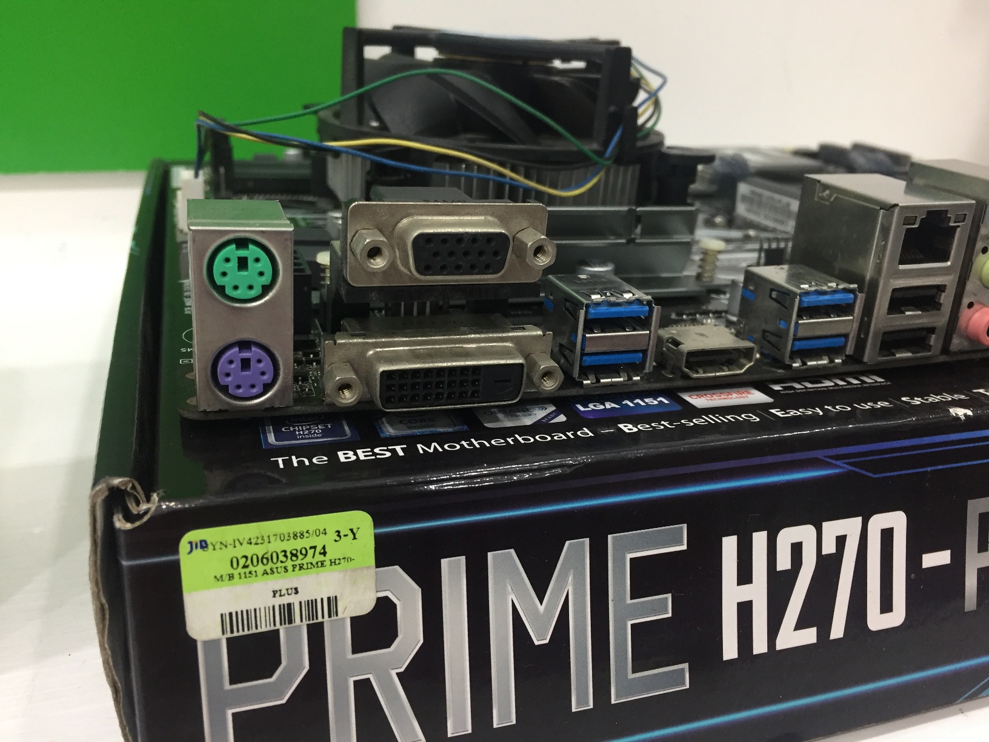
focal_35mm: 29
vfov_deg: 48.2
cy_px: 371
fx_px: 829
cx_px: 494
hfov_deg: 61.7
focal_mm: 4.15
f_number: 2.2
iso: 160
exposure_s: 1/33
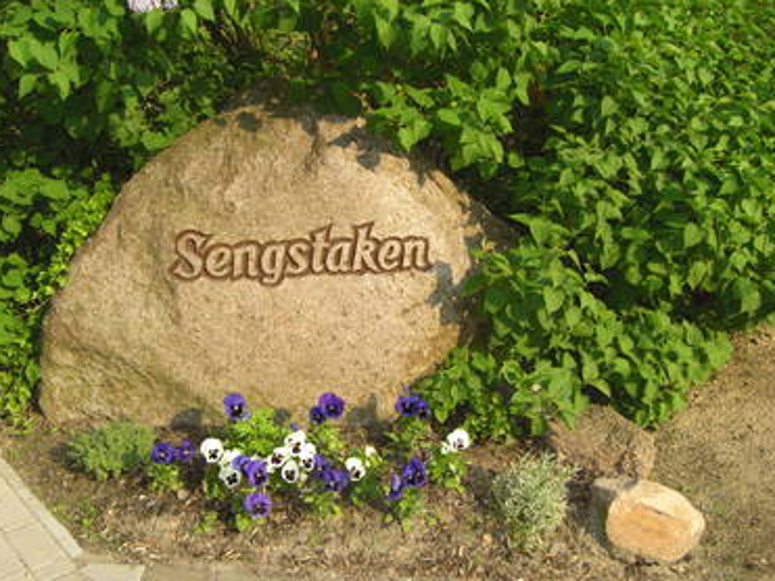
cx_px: 374
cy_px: 293
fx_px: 918
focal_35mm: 41
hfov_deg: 45.8
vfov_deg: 35.1
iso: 64
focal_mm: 6.2
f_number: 2.7
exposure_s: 1/640
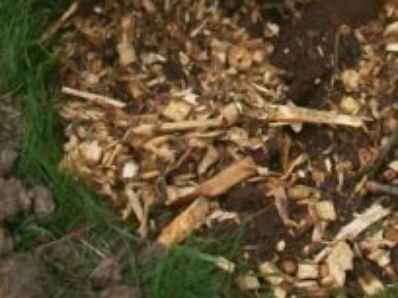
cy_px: -214
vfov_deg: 10.9
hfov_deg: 15.3
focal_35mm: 128
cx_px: 297
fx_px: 1472
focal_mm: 5.7
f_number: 2.8
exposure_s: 1/320
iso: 80
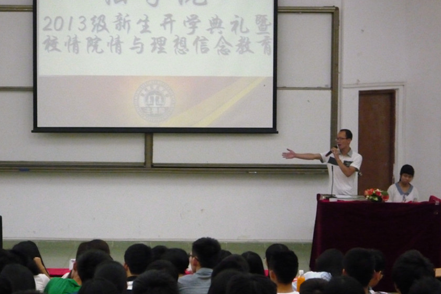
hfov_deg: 19.5
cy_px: 138
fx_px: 1286
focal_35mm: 105
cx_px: 219
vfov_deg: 13.0
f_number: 5.7
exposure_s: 1/40
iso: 800
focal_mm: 17.5
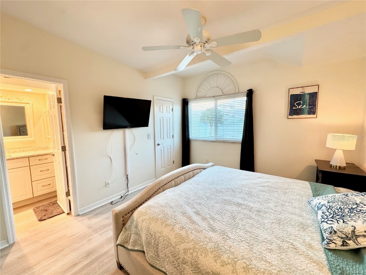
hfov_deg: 102.1
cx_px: 183
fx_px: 148
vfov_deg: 85.7
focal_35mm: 14
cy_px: 138
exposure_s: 1/60
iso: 320
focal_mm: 2.22
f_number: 2.2
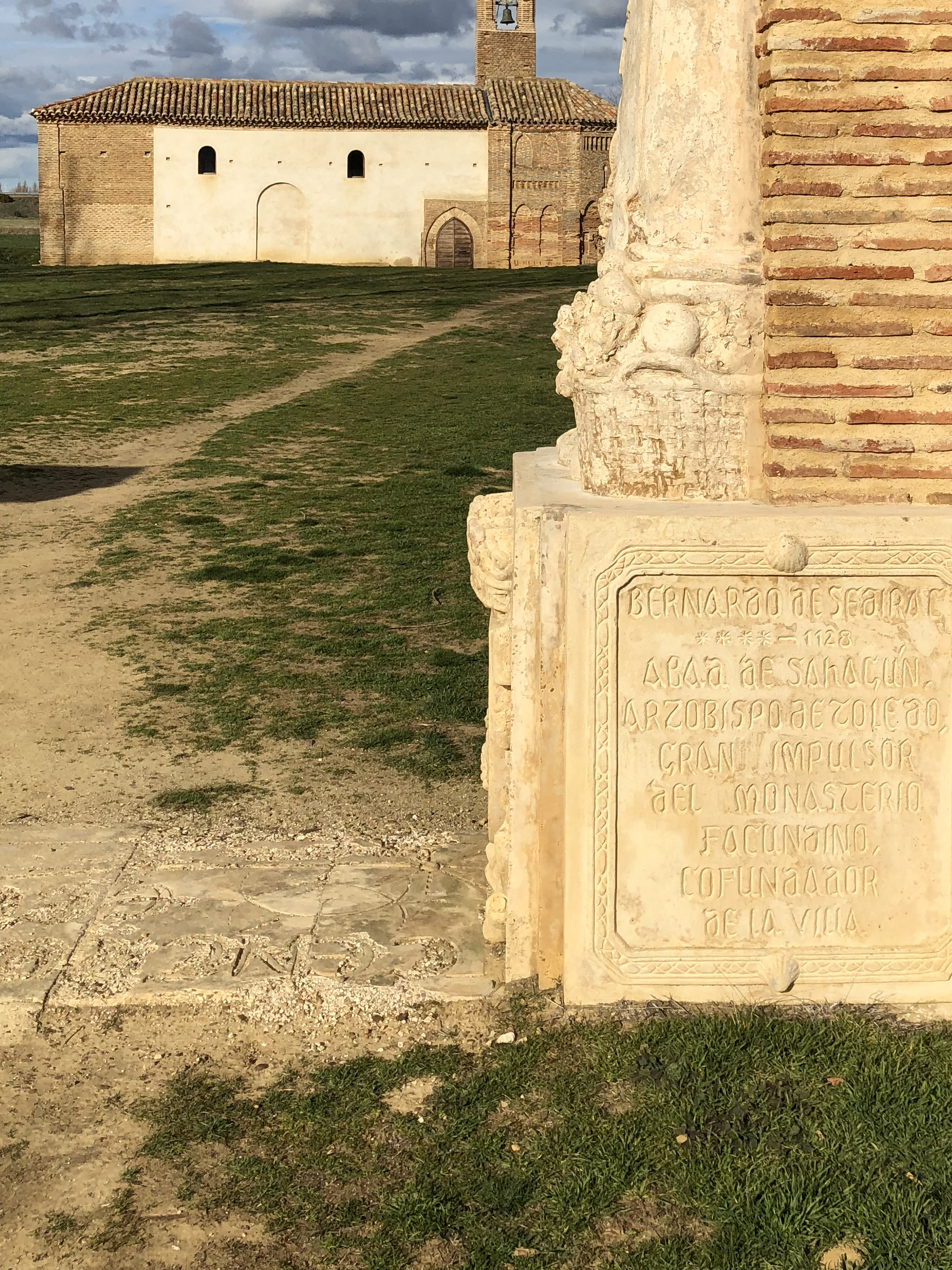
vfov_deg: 39.0
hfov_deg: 30.7
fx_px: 1723
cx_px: 624
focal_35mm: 47
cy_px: 264
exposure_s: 1/4000
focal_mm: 4
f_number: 1.8
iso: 20
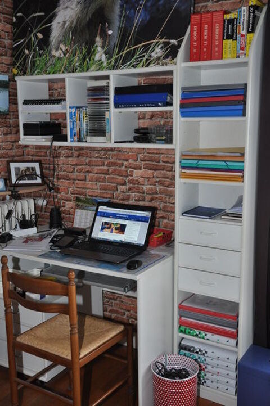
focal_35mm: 39
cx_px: 135
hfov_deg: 34.1
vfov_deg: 49.6
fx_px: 440
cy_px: 203
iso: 800
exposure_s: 1/60
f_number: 4
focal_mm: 26
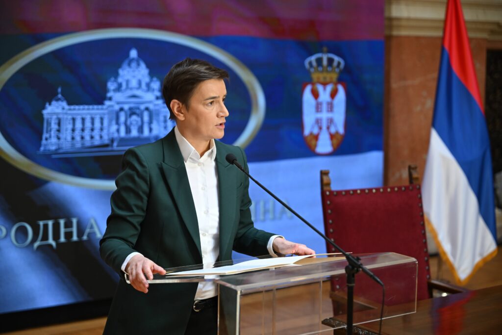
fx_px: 976
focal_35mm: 70
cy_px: 168
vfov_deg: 19.5
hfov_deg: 28.8
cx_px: 251
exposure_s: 1/400
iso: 1250
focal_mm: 70
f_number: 2.8
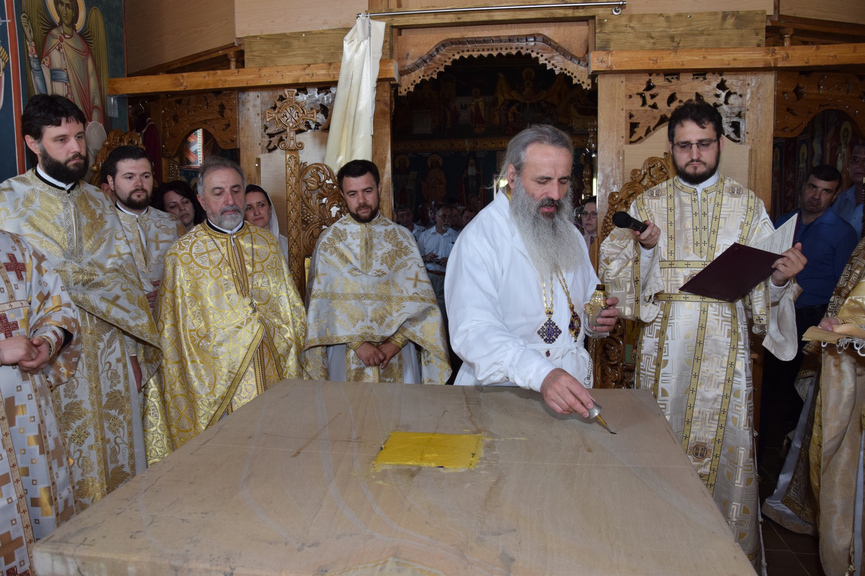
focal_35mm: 27
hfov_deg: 67.4
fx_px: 649
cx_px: 432
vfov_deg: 47.9
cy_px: 288
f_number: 5
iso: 500
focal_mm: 18
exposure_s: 1/80
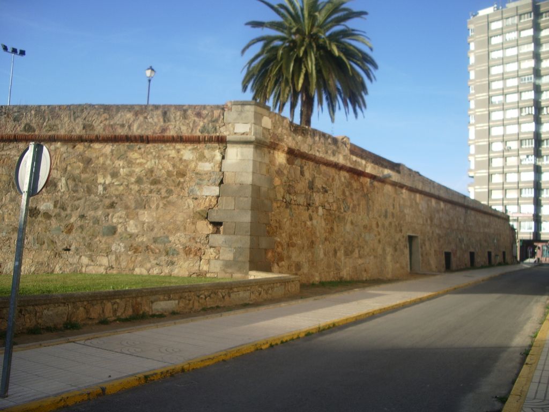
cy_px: 206
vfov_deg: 40.7
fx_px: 555
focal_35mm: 35
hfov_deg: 52.6
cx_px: 274
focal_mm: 5.8
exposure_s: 1/500
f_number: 2.6
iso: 50
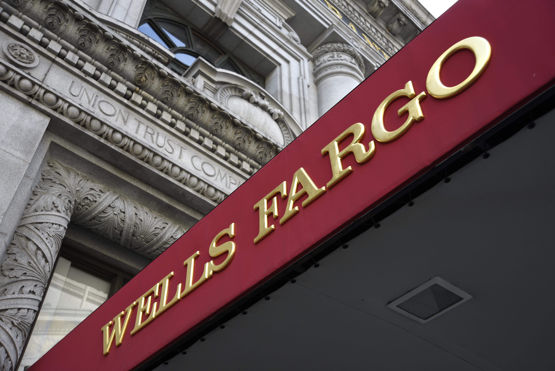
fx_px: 540
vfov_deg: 37.9
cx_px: 278
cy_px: 186
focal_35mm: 35
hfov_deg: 54.4
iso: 200
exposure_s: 1/125
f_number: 5.6
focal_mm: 35
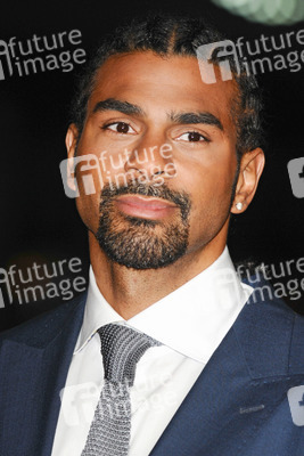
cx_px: 152
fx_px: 3512
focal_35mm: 278
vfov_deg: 7.4
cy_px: 228
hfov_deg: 5.0
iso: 320
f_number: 4.5
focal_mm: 185
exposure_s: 1/200
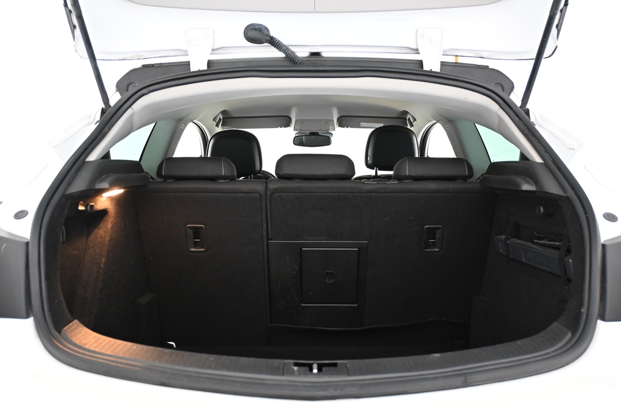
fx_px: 556
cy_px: 207
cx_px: 310
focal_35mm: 32
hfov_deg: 58.3
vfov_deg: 40.8
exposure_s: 1/30
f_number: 4
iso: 2800
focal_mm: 21.5
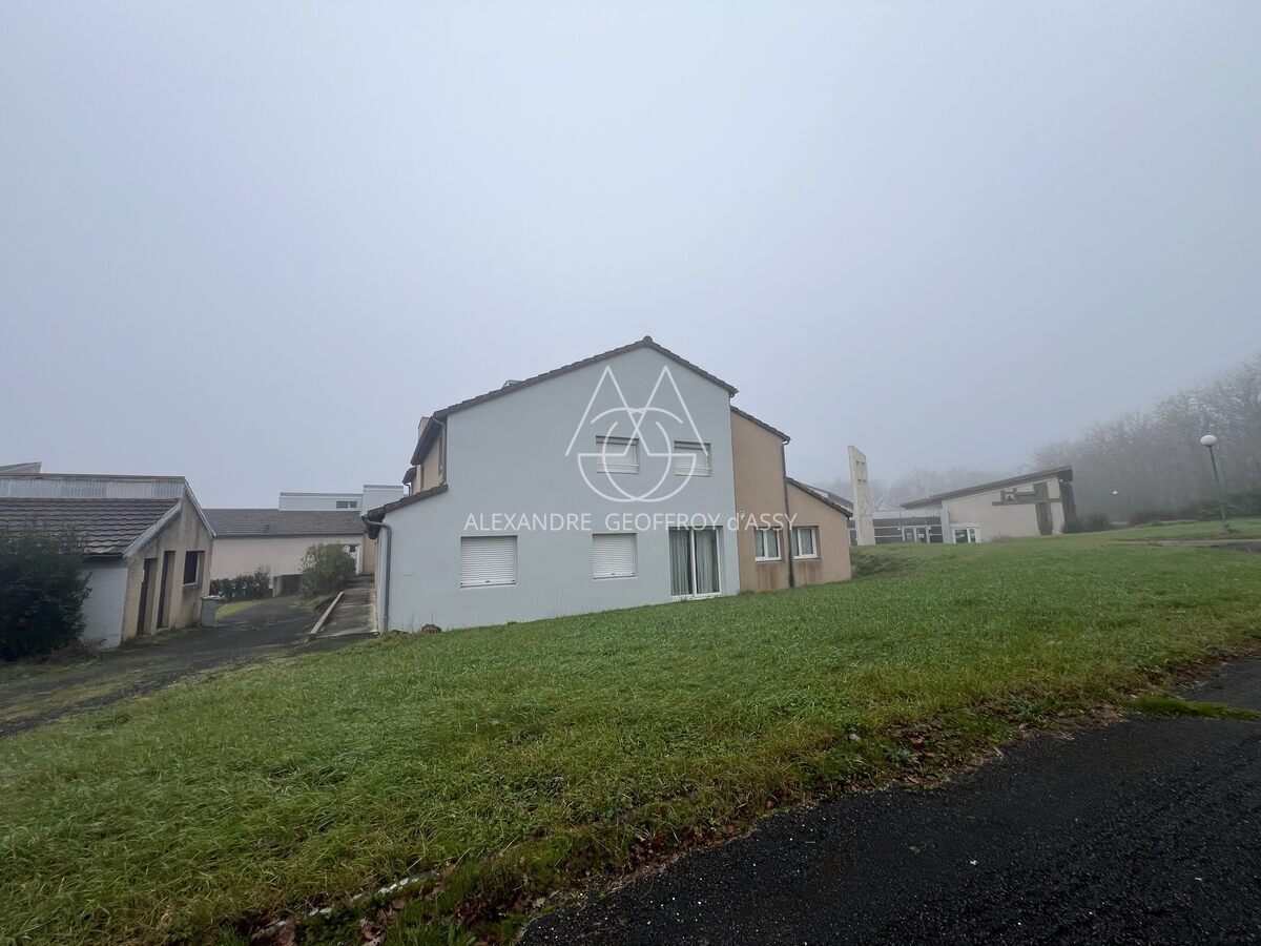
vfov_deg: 89.9
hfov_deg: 106.2
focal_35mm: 13
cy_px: 473
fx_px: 474
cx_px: 630
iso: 32
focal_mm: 1.57
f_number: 1.8
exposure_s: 1/467
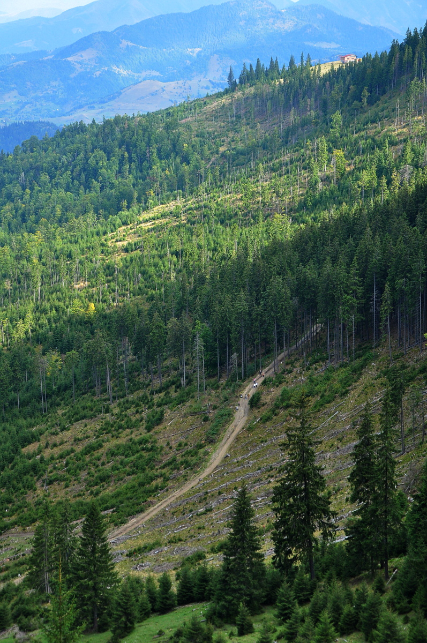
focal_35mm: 72
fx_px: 1284
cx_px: 214
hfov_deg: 18.9
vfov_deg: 28.1
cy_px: 322
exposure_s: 1/200
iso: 400
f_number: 6.3
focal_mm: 48
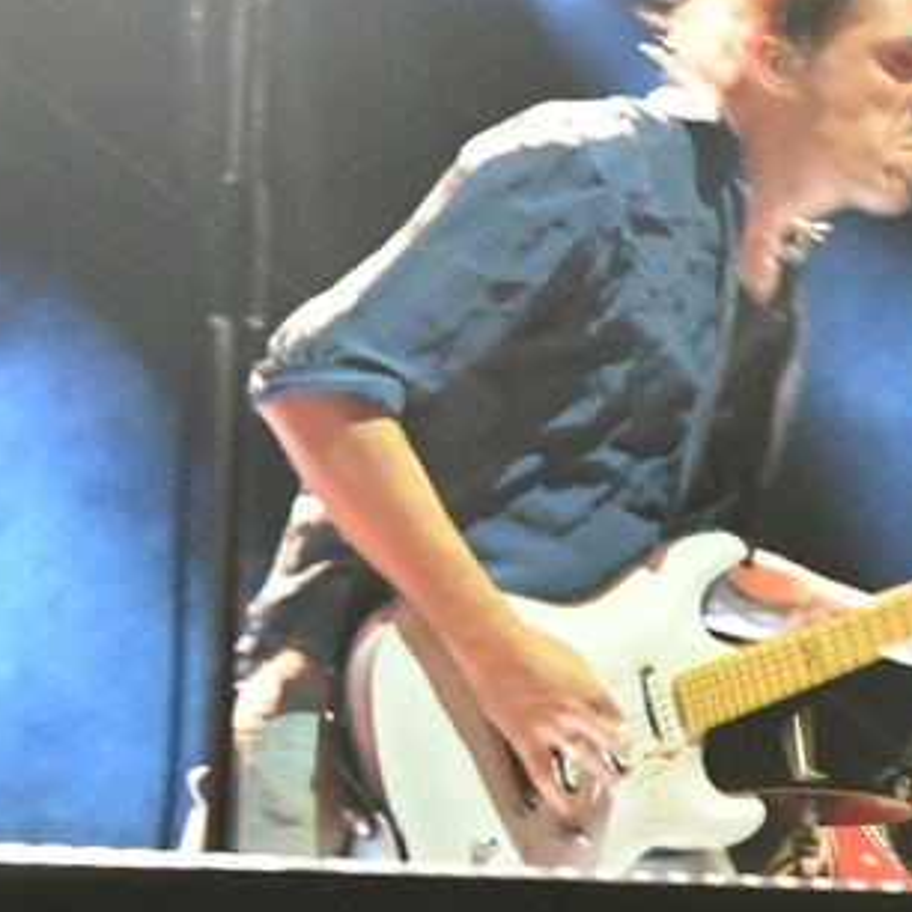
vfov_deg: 14.5
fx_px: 3577
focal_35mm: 120
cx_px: 1407
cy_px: 608
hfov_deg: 13.6
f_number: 5.6
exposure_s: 1/125
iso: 12800
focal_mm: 24
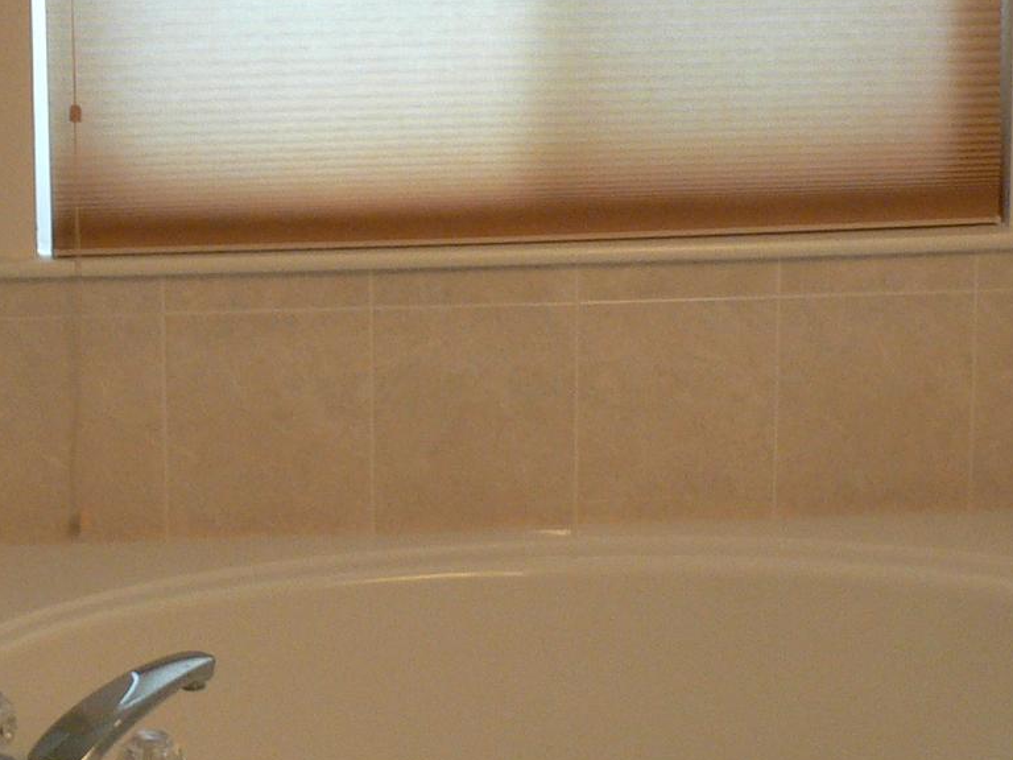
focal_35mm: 96
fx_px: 2809
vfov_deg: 15.4
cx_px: 251
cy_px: 228
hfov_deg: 20.3
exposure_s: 1/30
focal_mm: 6
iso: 200
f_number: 2.8
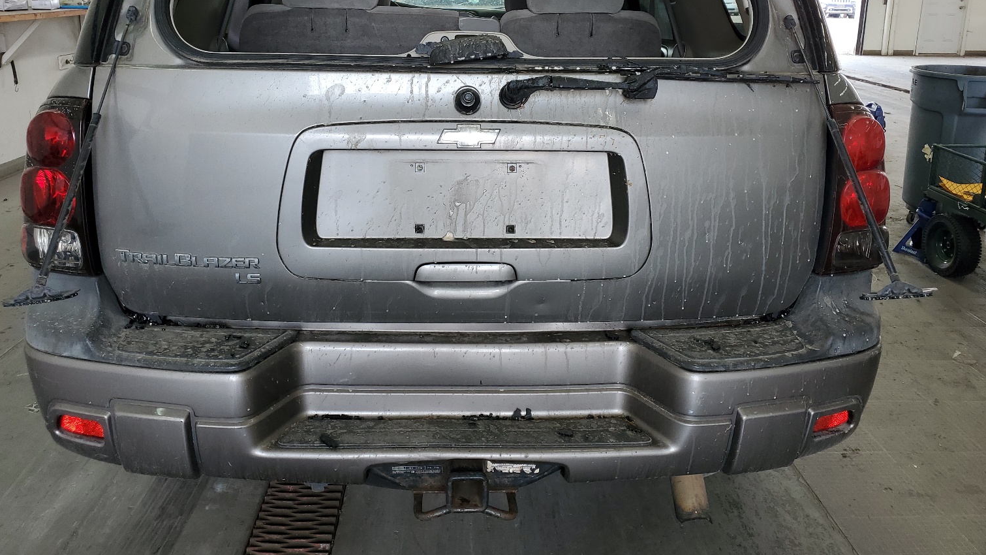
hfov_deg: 64.3
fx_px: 784
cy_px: 180
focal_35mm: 30
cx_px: 466
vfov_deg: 38.5
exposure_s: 1/130
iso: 50
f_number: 1.5
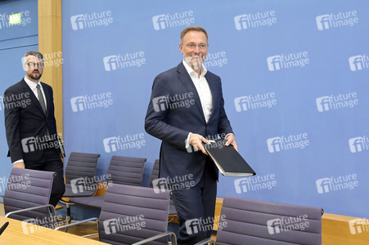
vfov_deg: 41.1
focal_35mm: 32
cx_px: 184
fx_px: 328
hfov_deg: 58.8
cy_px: 122
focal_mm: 32
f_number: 5
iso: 5000
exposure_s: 1/500
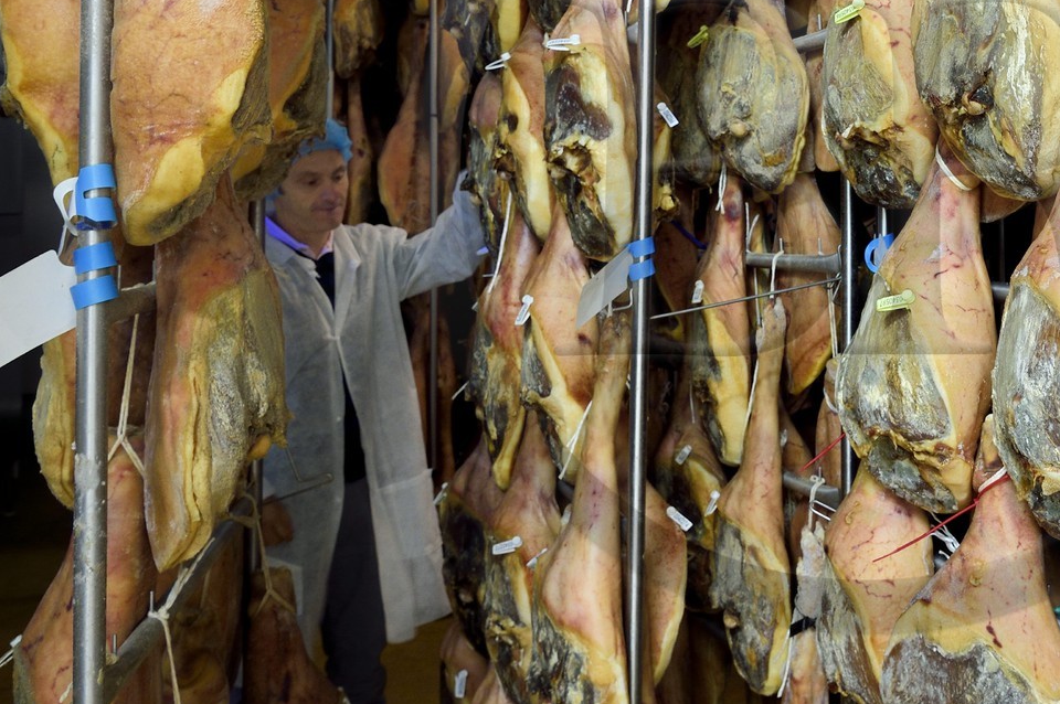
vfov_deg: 32.7
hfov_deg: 45.7
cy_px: 175
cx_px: 866
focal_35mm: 40
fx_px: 1177
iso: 800
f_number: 7.1
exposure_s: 1/8
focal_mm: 24
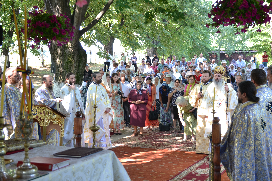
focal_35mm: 56
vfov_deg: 24.2
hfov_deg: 35.6
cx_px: 140
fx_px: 423
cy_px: 85
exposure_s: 1/50
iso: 200
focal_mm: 34
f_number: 4.2
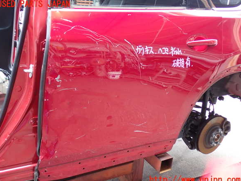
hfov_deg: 50.1
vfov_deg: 38.7
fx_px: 258
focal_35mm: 37
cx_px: 119
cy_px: 92
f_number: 2.5
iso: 200
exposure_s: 1/60
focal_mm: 6.37
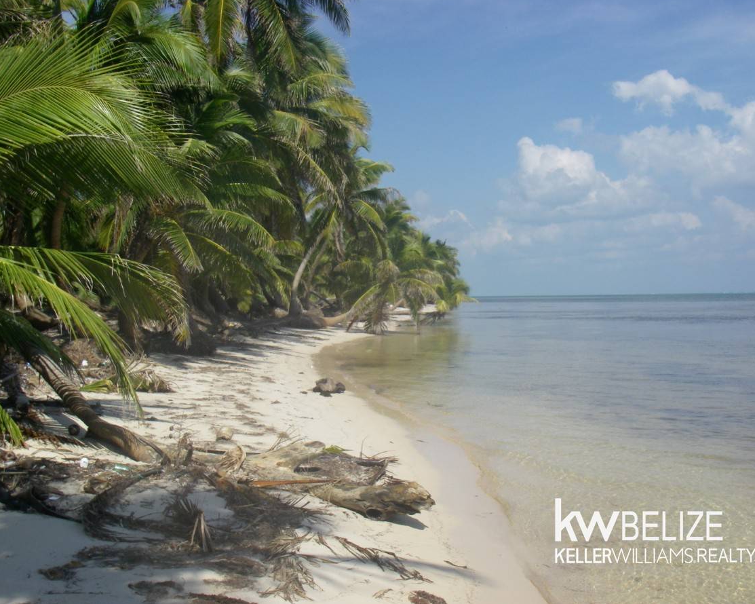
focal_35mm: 40
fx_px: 894
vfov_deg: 37.3
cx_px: 394
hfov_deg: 45.8
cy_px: 299
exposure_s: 1/320
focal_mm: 6.3
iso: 64
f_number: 6.6
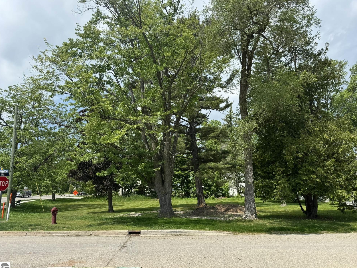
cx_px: 184
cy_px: 133
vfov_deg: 54.9
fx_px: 258
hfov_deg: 69.4
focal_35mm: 25
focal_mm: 6.76
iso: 80
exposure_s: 1/3802
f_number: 1.78
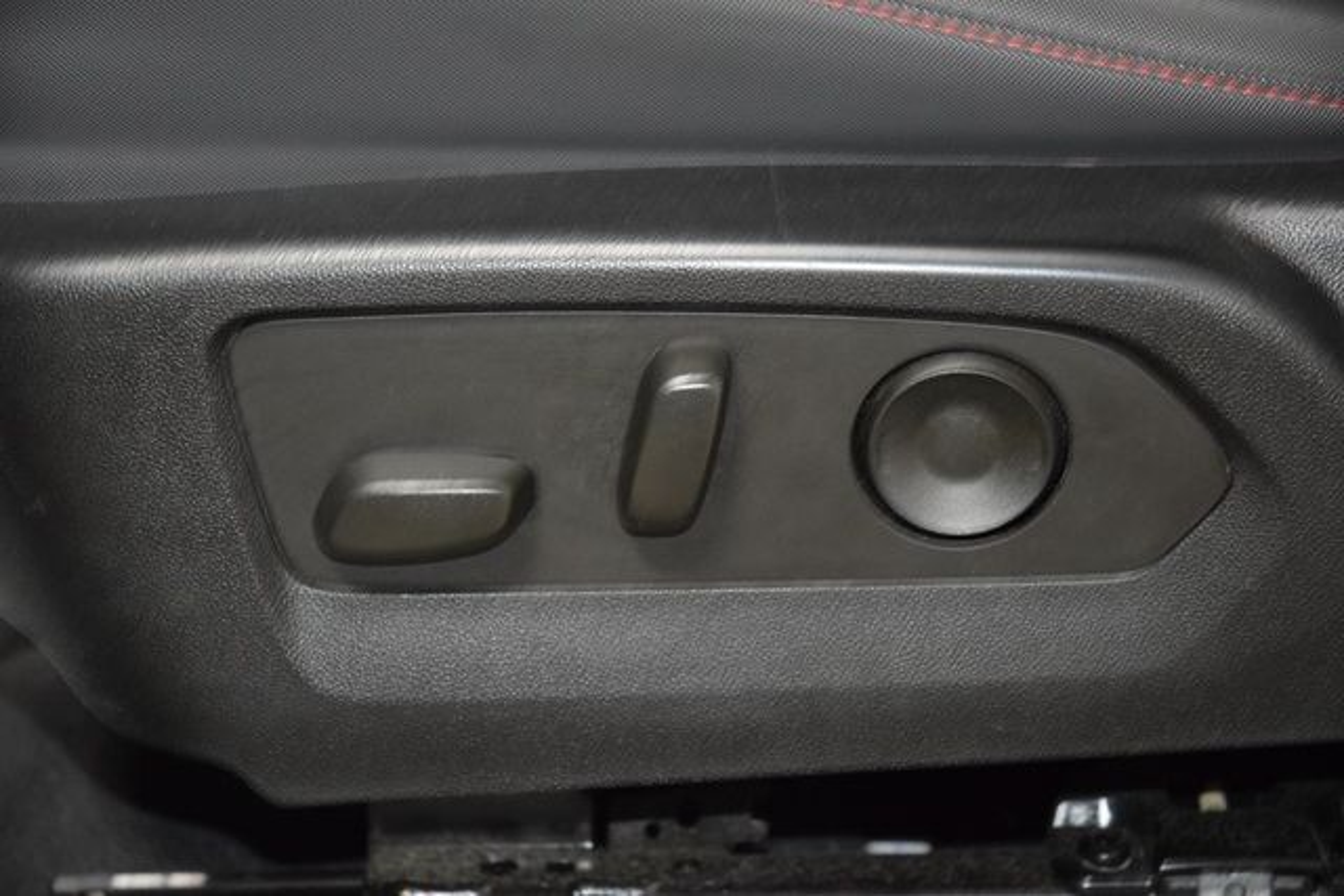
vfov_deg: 13.0
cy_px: 448
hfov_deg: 19.5
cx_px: 672
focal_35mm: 105
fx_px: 3921
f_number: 4.5
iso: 3200
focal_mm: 70
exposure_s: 1/40
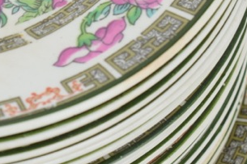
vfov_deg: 3.9
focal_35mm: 346
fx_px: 2373
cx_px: -41
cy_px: -78
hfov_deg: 5.9
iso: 800
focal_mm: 55
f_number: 6.3
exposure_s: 1/125
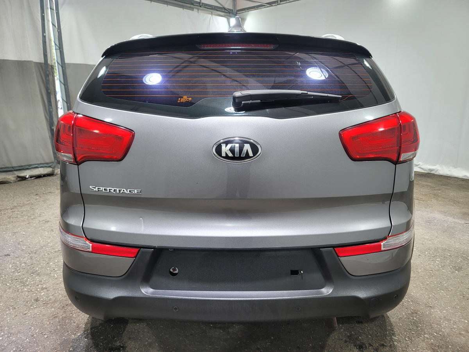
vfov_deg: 54.9
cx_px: 234
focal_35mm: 25
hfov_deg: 69.4
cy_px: 176
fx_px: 339
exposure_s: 1/120
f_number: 1.8
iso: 100
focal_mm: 7
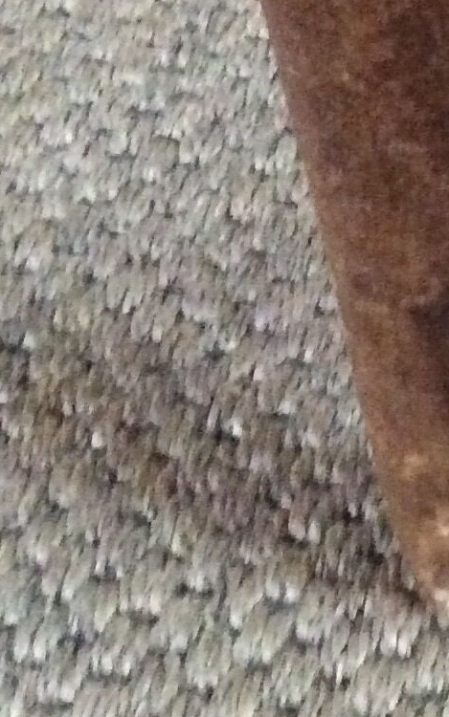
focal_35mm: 117
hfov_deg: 10.2
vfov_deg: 17.7
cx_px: 932
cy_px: 200
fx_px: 2290
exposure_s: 1/17
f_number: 2.4
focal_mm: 3.3
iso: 640
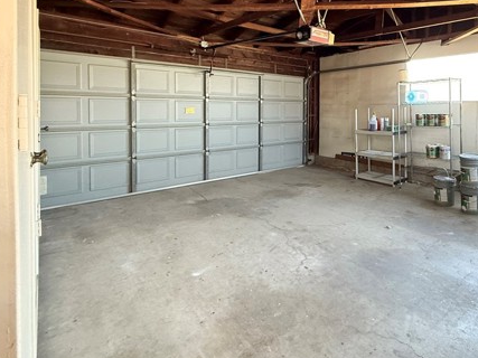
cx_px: 324
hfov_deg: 76.2
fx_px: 290
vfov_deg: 61.9
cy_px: 120
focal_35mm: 21
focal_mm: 2.22
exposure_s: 1/60
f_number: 2.2
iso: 400
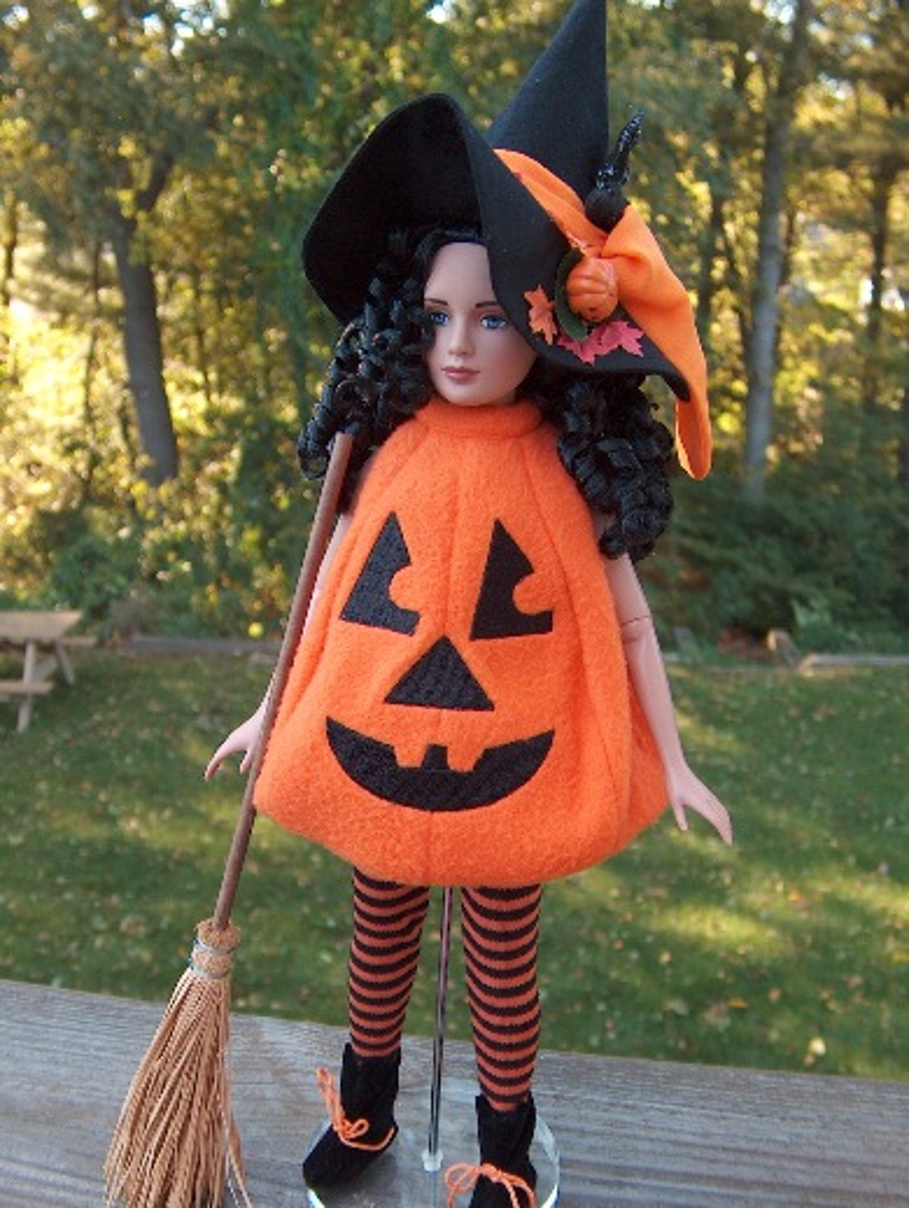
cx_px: 454
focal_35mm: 37
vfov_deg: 50.1
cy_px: 604
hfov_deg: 38.8
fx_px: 1292
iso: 200
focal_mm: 7.6
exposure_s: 1/115
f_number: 2.8
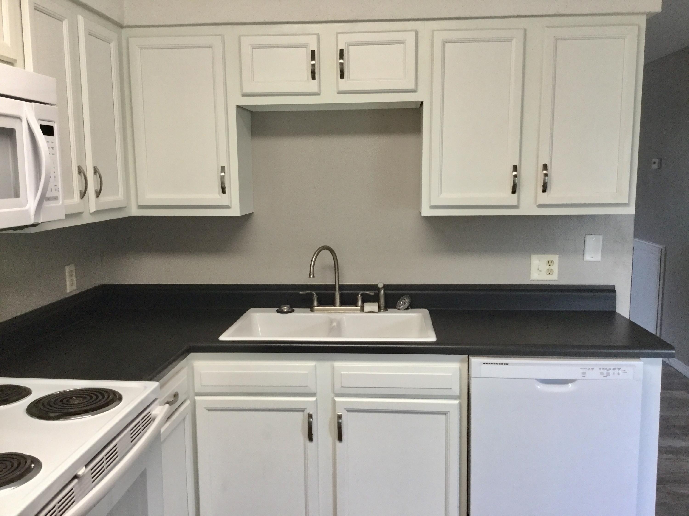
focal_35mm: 31
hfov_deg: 58.4
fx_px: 617
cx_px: 344
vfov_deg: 45.4
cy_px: 258
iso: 40
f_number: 2.4
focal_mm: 3.3
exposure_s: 1/30
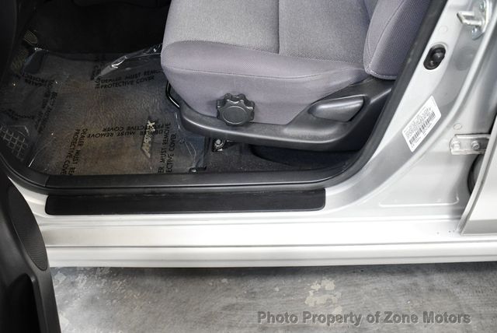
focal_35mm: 36
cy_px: 166
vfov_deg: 36.9
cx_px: 248
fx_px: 497
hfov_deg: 53.1
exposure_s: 1/125
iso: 1600
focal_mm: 18
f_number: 3.5
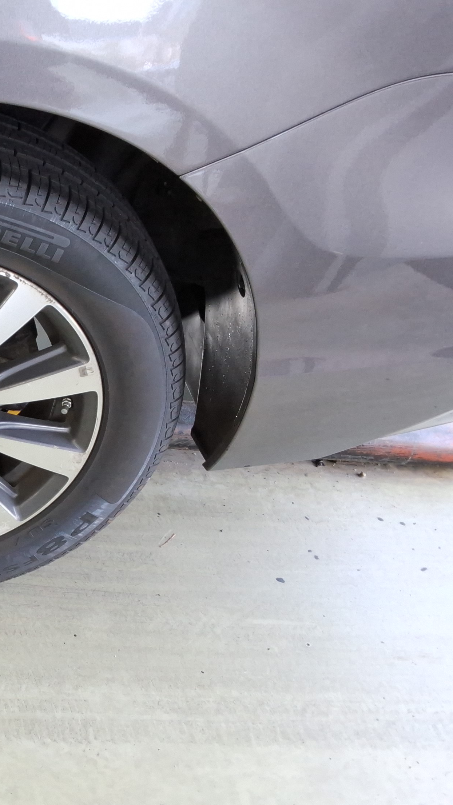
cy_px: 440
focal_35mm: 45
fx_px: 961
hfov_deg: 23.4
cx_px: -138
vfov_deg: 45.4
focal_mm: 2.91
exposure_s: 1/60
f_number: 1.9
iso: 48
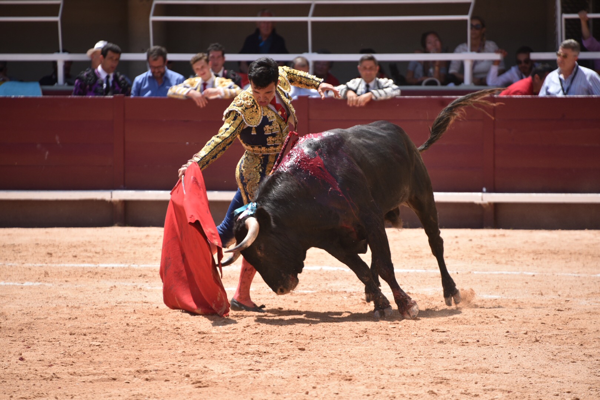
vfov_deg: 4.6
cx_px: 300
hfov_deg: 6.9
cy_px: 200
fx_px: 5000
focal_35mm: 300
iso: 400
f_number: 5.6
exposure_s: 1/1250
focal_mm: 300
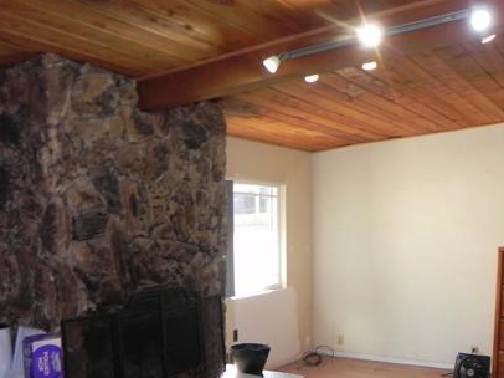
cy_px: 282
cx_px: 376
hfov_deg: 44.3
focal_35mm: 41
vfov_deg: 34.4
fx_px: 597
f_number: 2.8
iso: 160
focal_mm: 4.6
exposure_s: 1/33.8
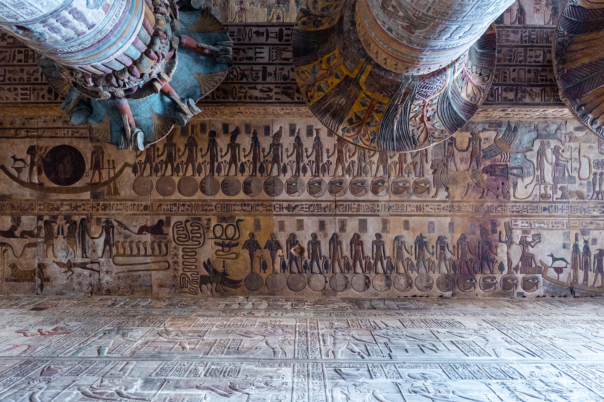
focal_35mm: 31
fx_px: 526
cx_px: 302
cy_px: 201
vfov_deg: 41.9
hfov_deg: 59.7
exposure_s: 1/80
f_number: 2.8
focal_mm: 20.9
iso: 1250
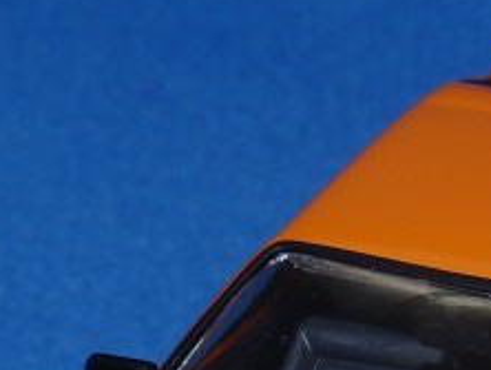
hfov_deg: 6.0
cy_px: 501
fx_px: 4700
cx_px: 418
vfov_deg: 4.5
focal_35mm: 331
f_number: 4
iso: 100
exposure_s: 1/125
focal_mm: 11.5
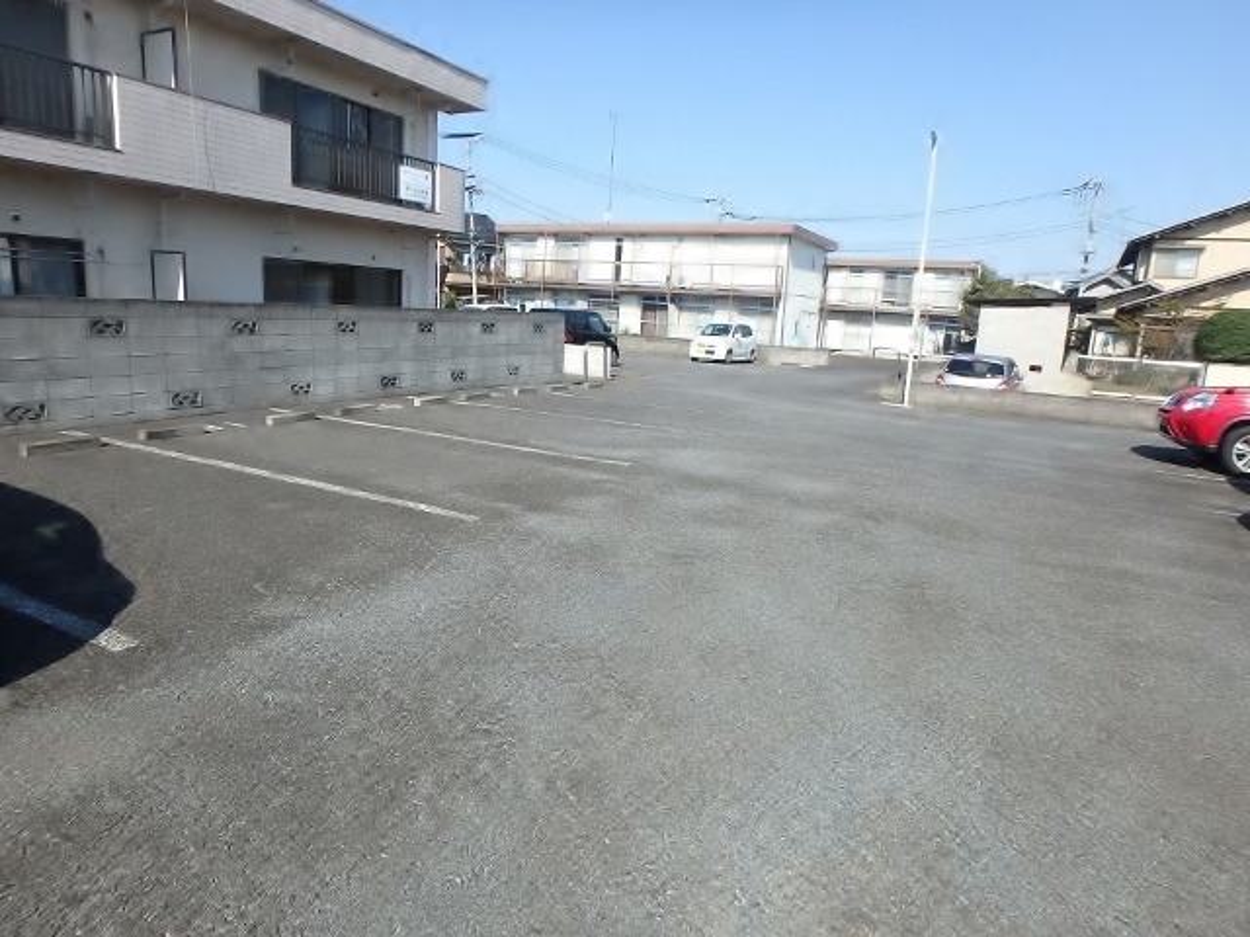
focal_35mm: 21
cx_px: 625
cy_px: 468
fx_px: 758
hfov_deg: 79.0
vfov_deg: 63.4
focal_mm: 3.7
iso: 125
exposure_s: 1/800
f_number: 3.5
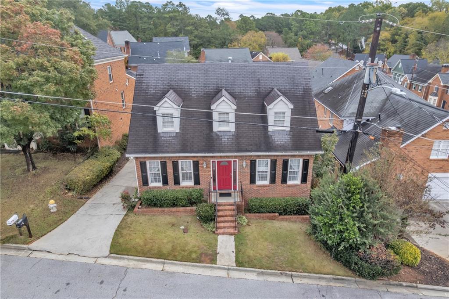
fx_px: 274
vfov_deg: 57.1
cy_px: 150
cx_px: 224
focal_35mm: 22
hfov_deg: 78.6
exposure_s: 1/25
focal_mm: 8.38
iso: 100
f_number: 2.8
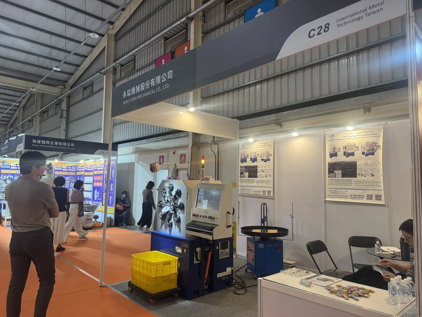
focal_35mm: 24
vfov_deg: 56.8
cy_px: 158
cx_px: 211
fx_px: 293
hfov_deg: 71.6
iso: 160
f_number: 1.78
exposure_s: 1/60
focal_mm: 6.76
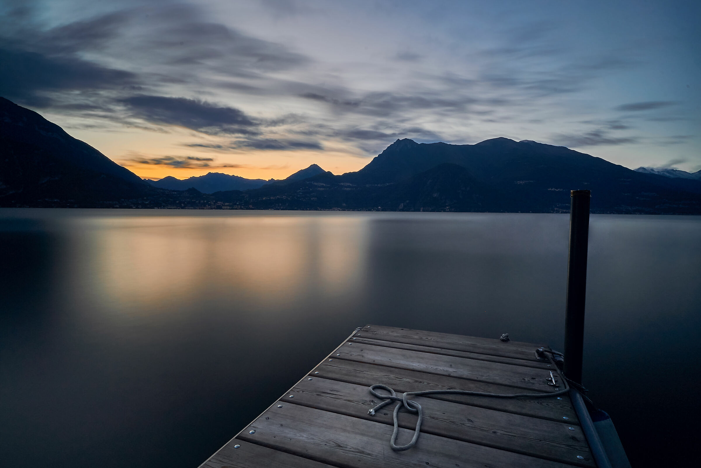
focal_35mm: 18
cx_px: 350
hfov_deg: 90.0
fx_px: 351
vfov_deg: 67.5
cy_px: 234
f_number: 16
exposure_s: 804
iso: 50
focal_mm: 18
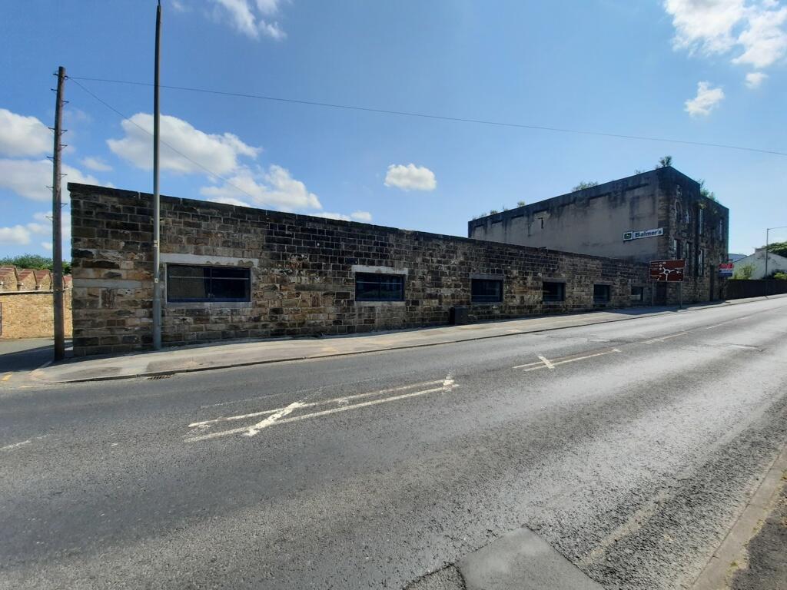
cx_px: 394
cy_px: 295
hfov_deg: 106.2
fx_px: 296
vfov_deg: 89.9
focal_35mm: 13
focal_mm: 1.74
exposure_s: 1/2132
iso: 40
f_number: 2.2
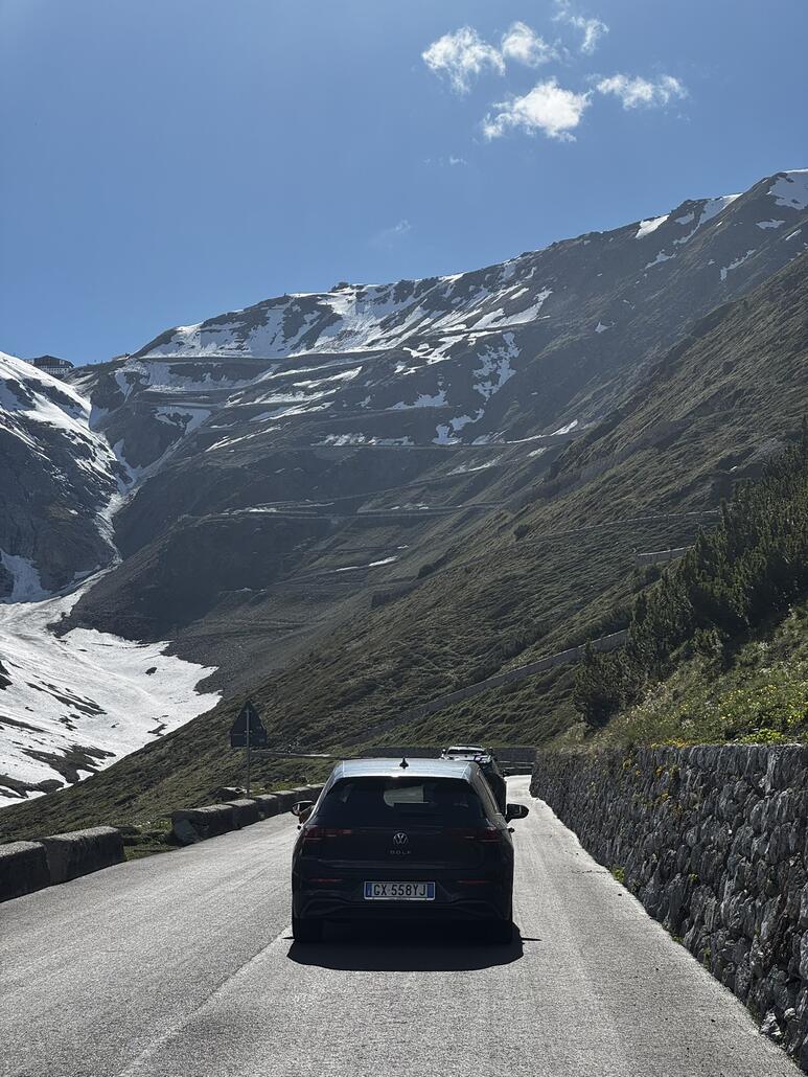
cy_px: 538
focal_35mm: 77
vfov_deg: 25.3
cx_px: 404
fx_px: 2395
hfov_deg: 19.1
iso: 25
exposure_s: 1/686
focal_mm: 9
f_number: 2.8
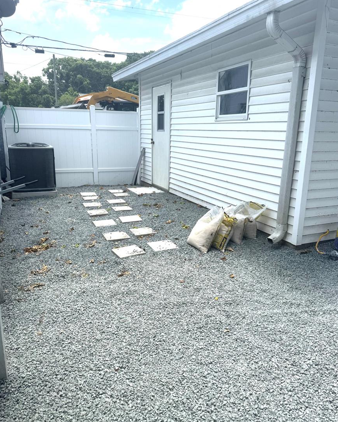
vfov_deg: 66.0
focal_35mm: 26
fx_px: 325
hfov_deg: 54.9
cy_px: 214
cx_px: 168
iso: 80
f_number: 1.78
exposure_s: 1/3247
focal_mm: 6.76
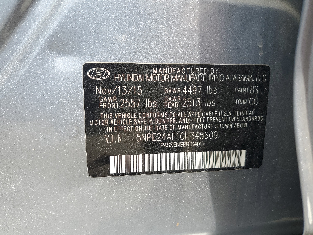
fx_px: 235
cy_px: 118
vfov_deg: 53.1
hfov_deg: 67.3
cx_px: 156
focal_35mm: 26
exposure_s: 1/588
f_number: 1.5
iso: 50
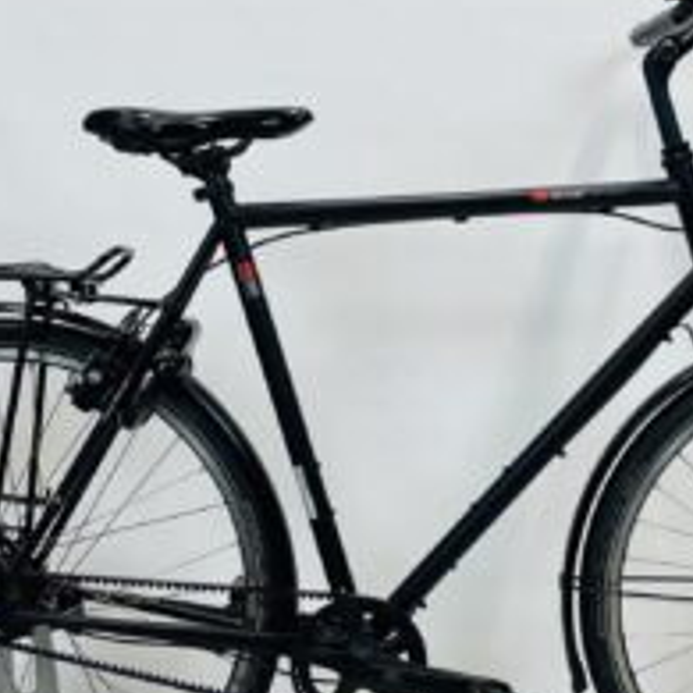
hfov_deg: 32.0
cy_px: 380
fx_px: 1200
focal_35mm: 53
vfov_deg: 32.2
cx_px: 437
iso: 50
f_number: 1.8
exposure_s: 1/100
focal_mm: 4.25
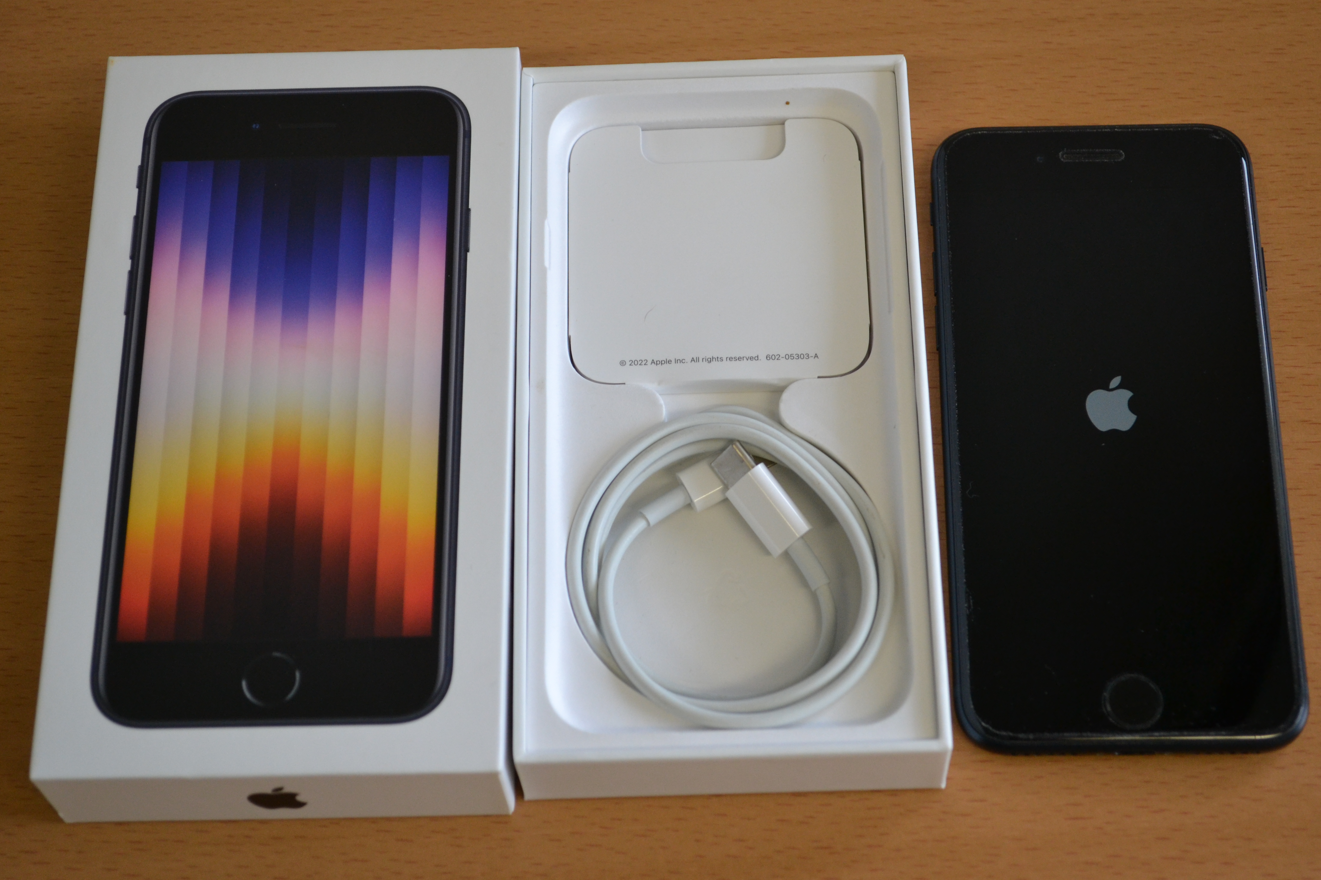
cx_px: 690
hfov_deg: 29.2
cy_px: 441
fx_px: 2532
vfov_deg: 19.7
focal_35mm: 69
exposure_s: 1/60
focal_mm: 44
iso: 800
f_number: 5.3
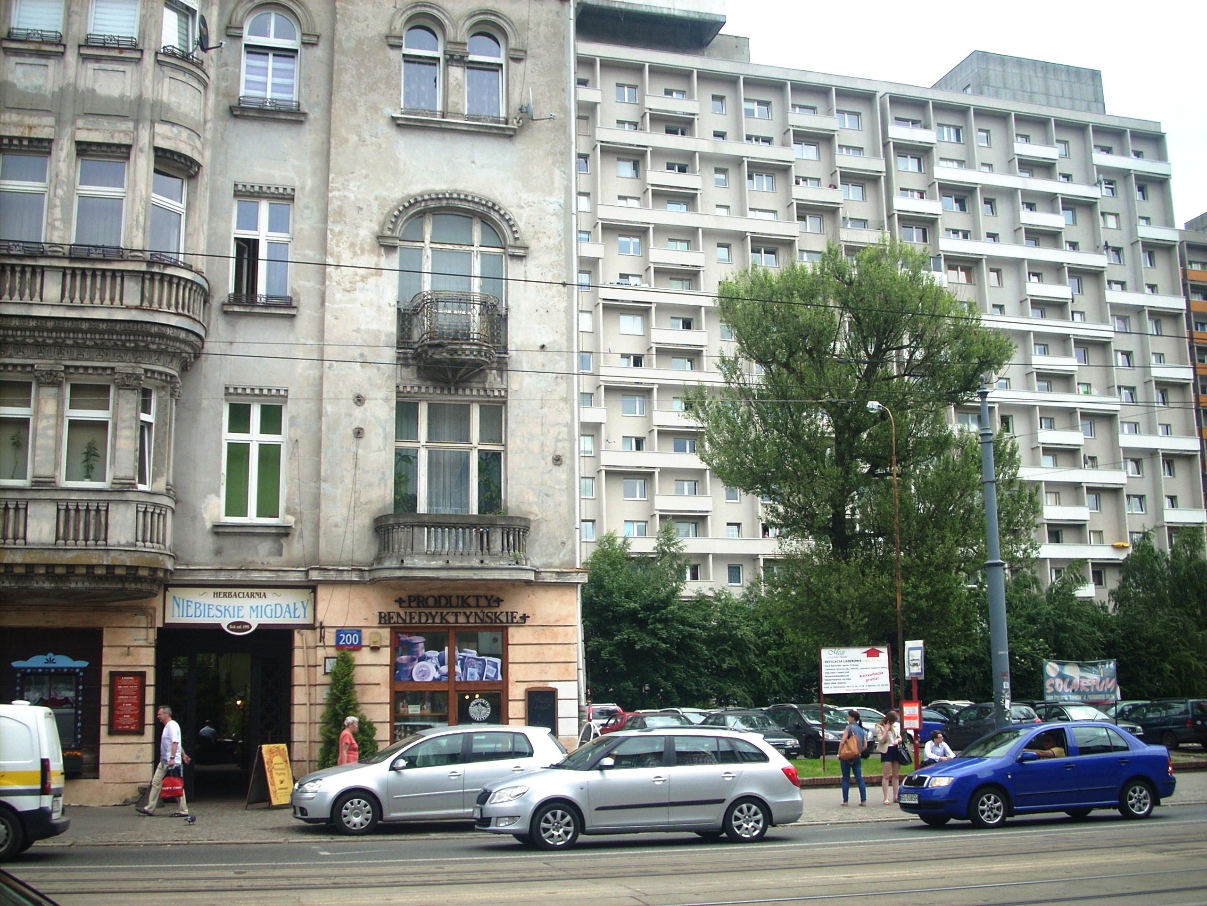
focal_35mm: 37
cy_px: 453
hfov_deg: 50.1
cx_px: 604
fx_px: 1290
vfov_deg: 38.7
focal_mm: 6.2
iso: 64
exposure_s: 1/149
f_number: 5.6
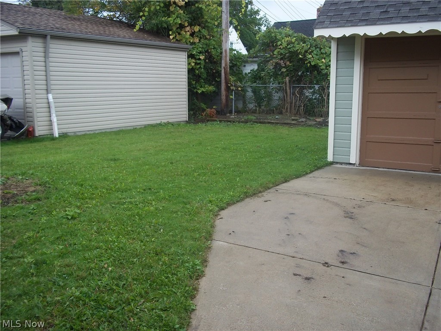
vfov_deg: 39.7
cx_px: 220
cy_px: 166
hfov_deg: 51.4
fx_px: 459
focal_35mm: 36
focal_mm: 6.5
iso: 80
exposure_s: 1/60
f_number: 3.1
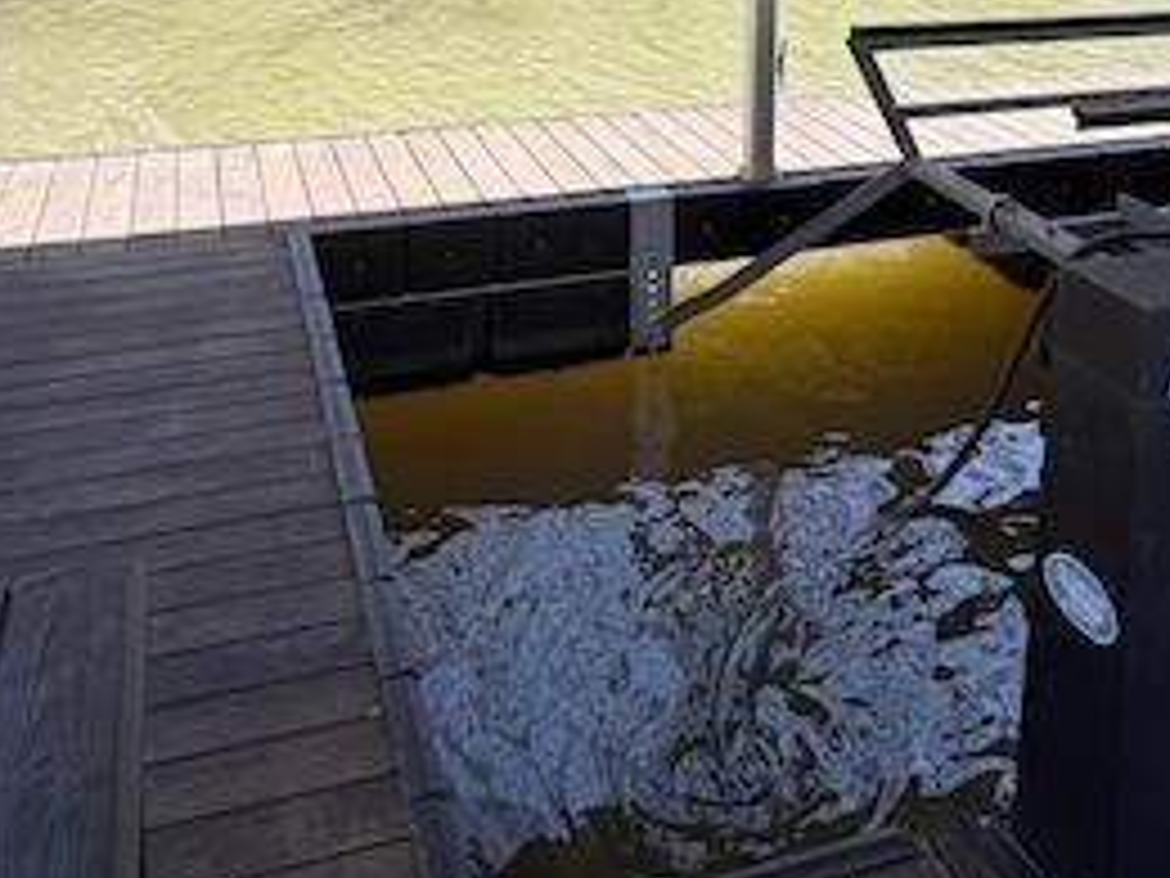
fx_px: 1453
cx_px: 770
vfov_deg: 30.9
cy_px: -18
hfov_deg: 43.3
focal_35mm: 43
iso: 50
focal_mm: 2.22
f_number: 2.2
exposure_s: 1/344
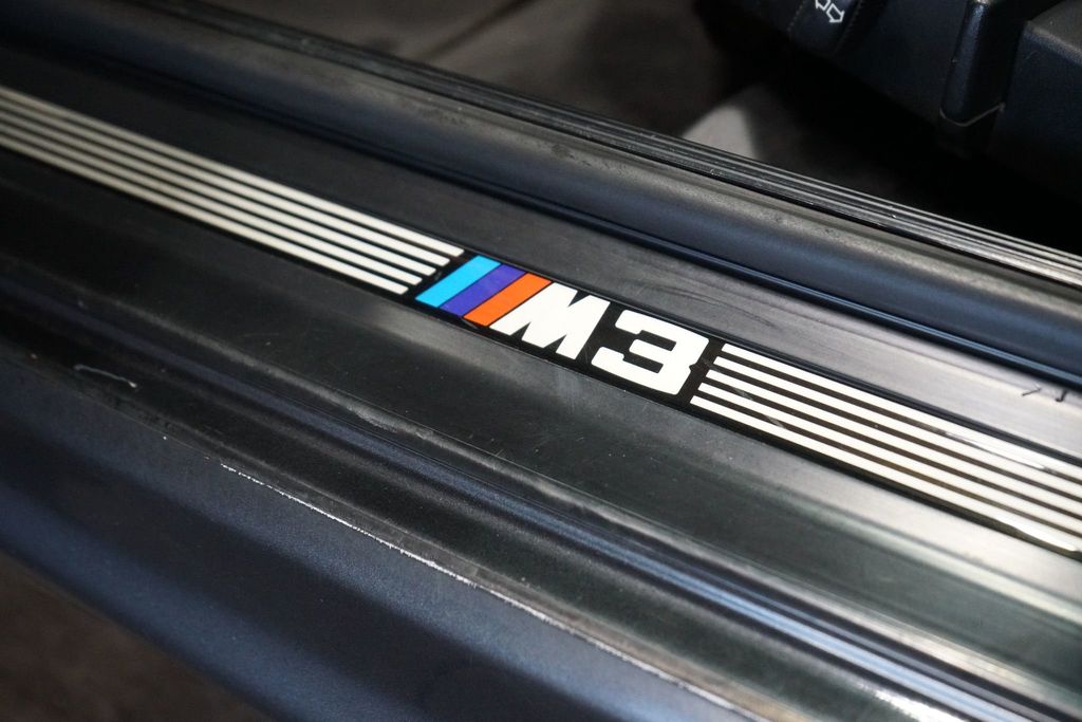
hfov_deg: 30.1
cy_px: 361
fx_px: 2014
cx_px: 541
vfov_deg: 20.3
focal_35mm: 67
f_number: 5.6
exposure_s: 1/60
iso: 10000
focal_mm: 67
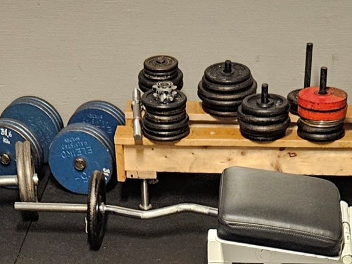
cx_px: 202
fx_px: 1169
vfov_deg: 11.7
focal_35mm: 115
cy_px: 508
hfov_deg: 17.1
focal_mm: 5.4
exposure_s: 1/50
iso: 640
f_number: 1.8
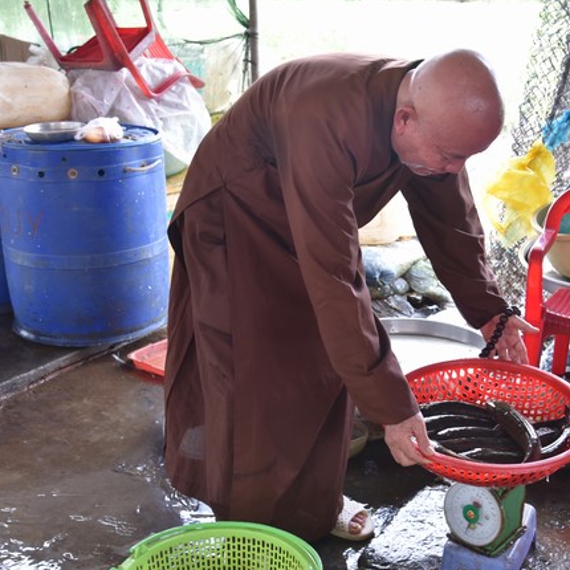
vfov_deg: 37.6
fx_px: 838
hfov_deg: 37.2
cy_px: 286
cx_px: 375
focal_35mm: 45
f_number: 4.5
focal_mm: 35
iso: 640
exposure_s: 1/80
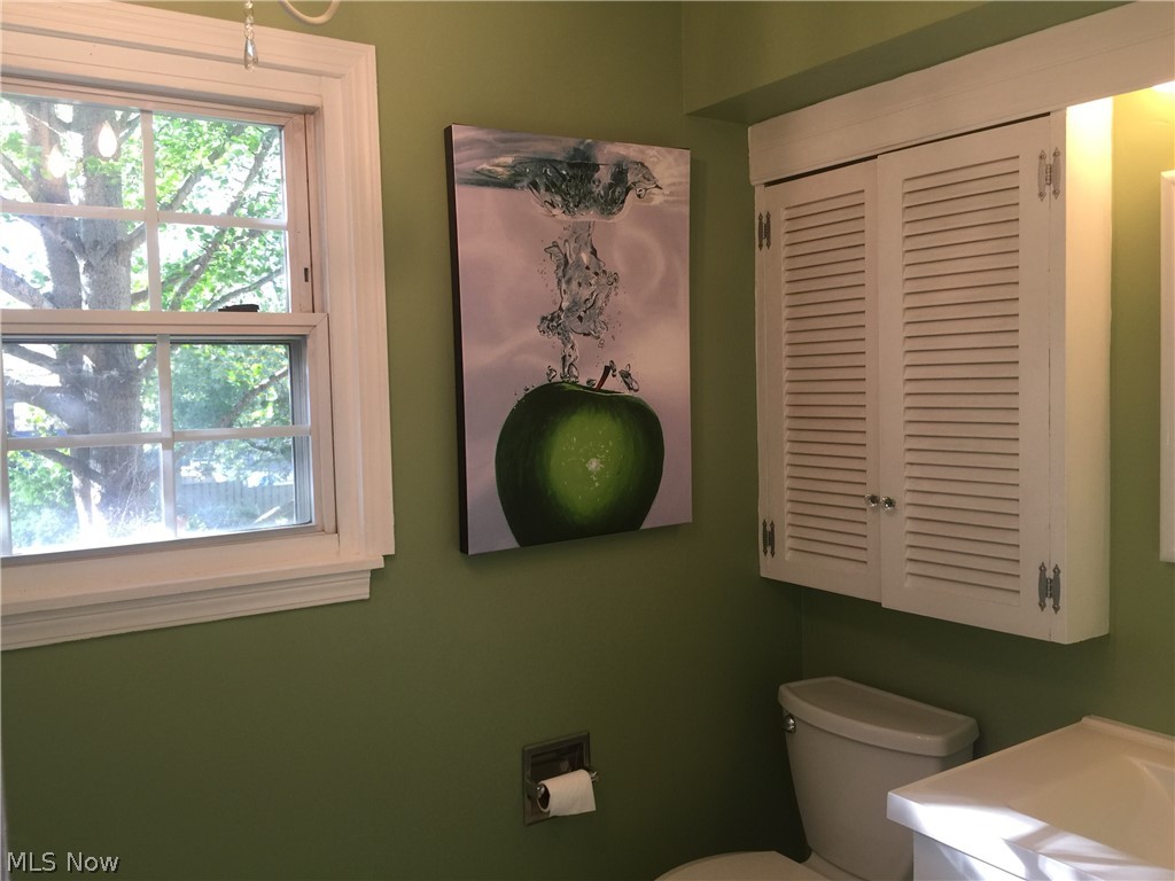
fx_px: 984
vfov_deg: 48.2
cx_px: 588
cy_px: 440
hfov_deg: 61.7
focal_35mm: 29
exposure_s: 1/40
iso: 32
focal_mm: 4.15
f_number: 2.2
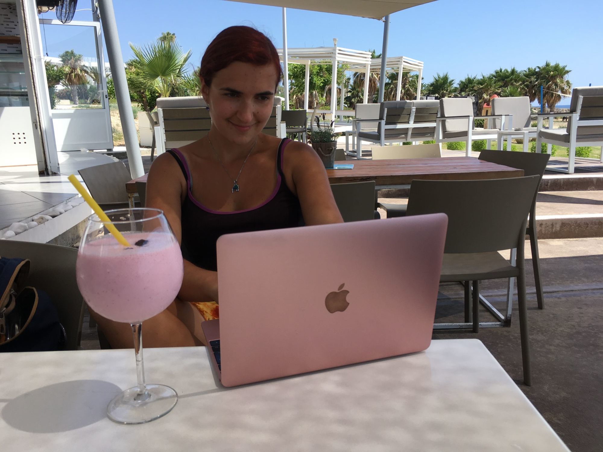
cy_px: 226
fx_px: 505
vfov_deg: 48.2
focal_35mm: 29
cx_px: 302
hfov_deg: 61.7
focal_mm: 4.15
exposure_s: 1/836
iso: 25
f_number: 2.2
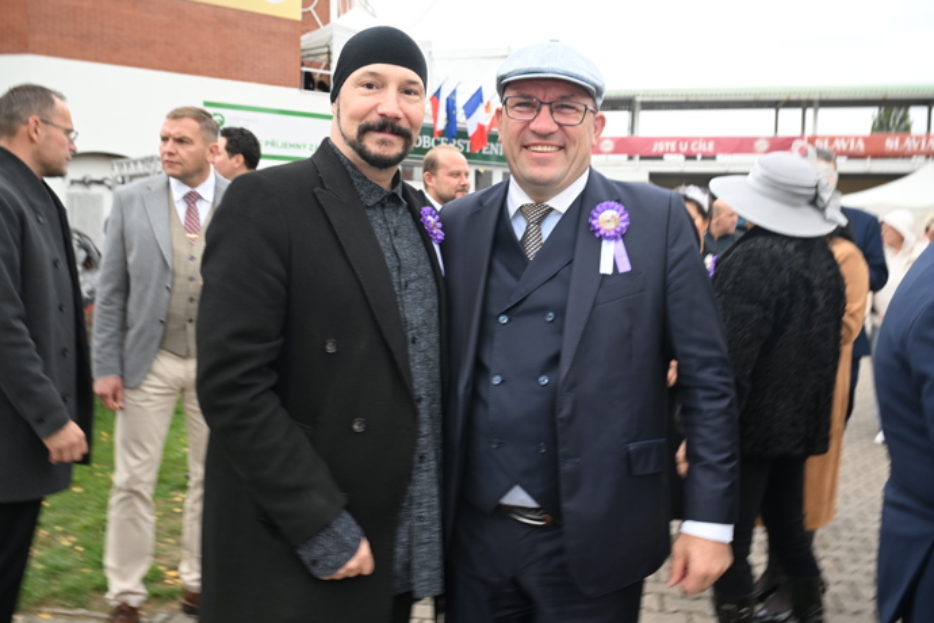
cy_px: 312
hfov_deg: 58.0
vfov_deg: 40.5
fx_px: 843
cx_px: 467
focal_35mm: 32
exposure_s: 1/250
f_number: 5.6
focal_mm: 32.5
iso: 400
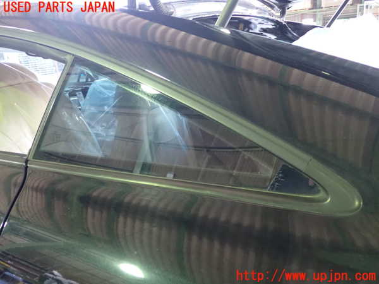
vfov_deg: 46.8
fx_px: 328
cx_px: 190
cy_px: 142
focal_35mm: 30
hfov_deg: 60.0
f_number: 2.3
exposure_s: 1/40
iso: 1250
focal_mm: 5.4
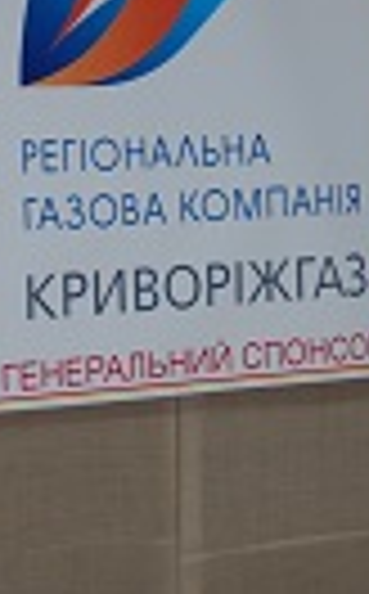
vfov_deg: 14.5
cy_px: 169
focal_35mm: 144
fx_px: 2320
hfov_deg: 9.1
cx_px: 99
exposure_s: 1/60
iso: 400
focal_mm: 31
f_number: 4.5
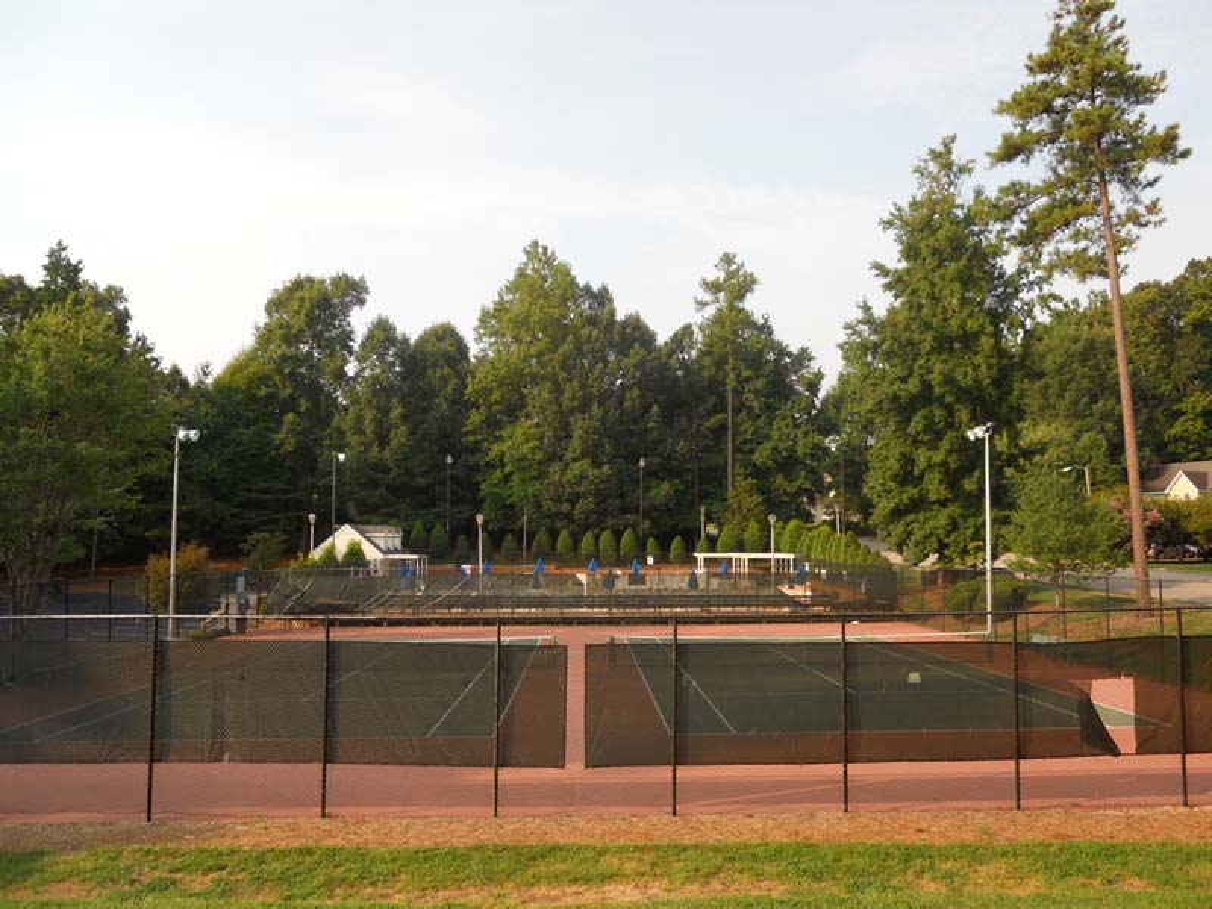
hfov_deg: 63.4
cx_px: 606
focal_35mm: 28
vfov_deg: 49.7
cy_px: 454
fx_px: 980
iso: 80
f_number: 2.7
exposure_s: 1/400
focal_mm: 5
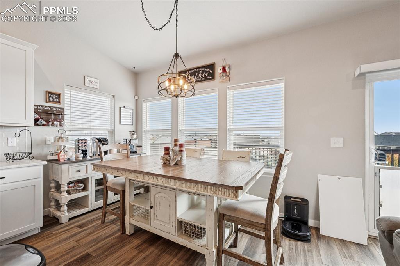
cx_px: 200
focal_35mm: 15
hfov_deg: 100.4
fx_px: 167
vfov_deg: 77.3
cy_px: 133
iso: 800
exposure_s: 1/25
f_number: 11
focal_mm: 15
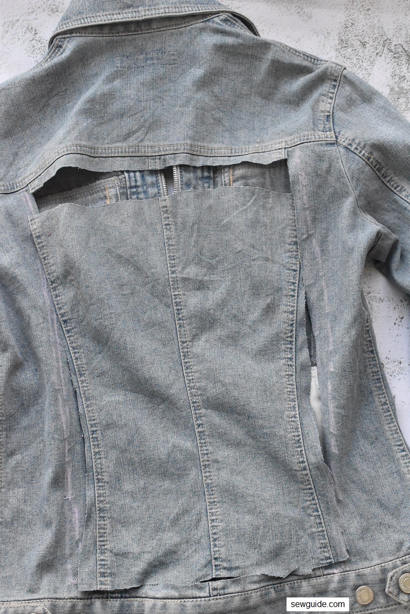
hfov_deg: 26.5
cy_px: 307
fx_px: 871
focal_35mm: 51
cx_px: 205
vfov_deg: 38.9
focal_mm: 34
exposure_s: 1/1000
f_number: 10
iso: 8000
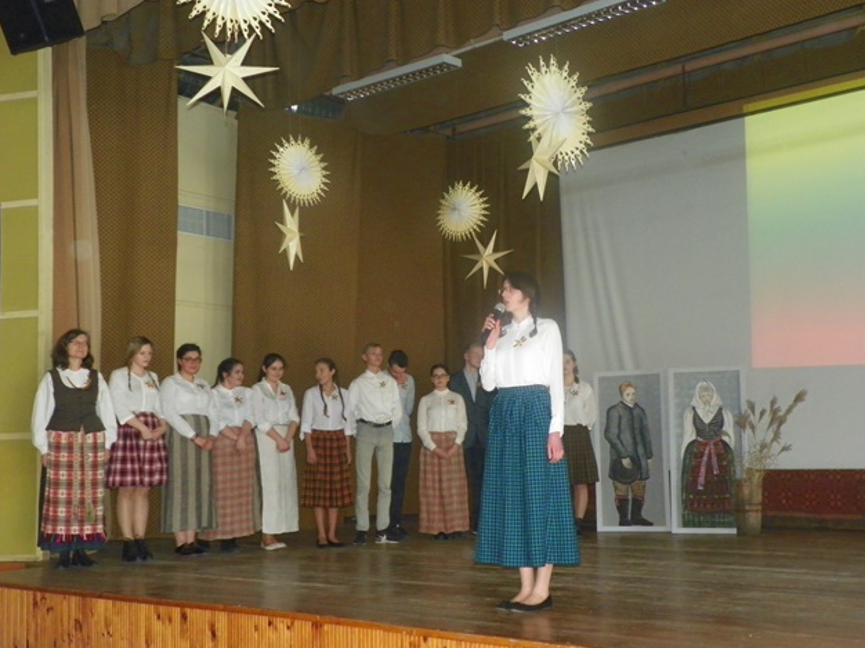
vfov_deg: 32.2
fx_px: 1124
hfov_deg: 42.1
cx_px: 438
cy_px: 321
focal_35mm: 45
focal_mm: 7.9
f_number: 3.2
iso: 320
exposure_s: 1/40
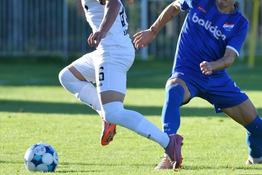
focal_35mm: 526
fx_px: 3828
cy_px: 53
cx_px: 146
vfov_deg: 2.6
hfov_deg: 3.9
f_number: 5
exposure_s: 1/1250
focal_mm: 360
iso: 400
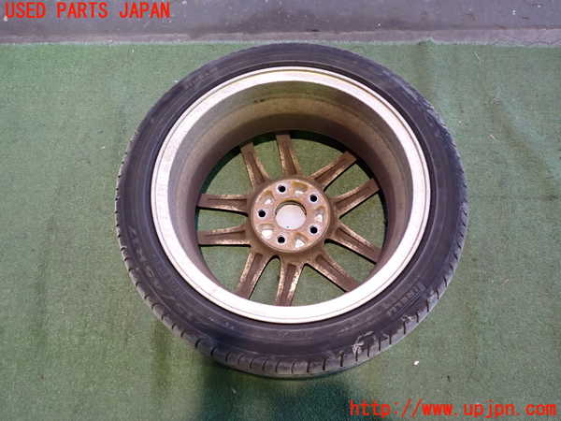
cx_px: 280
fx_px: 486
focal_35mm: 30
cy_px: 210
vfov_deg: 46.8
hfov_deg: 60.0
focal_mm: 5.4
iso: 400
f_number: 2.3
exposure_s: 1/30
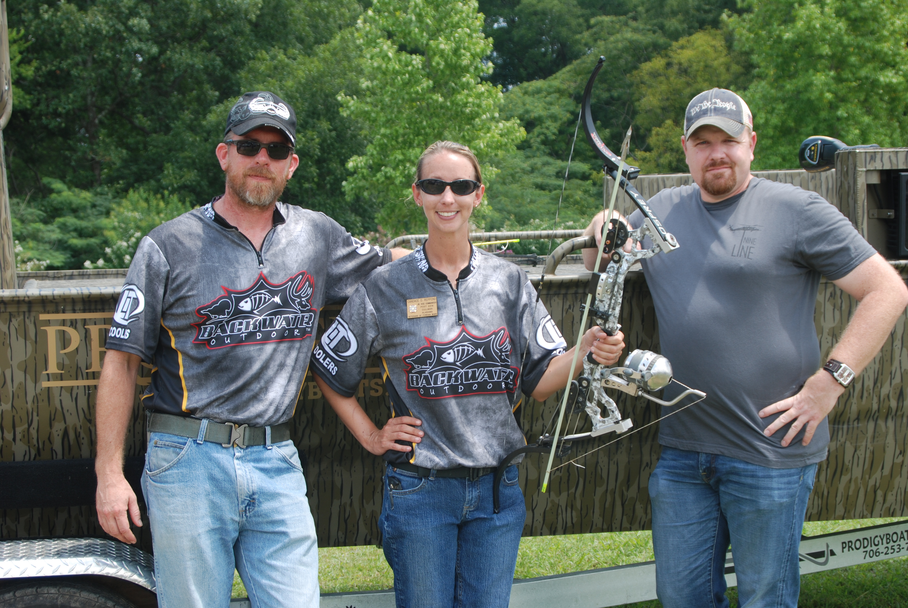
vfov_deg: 20.7
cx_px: 454
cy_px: 304
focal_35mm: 66
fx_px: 1667
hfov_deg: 30.5
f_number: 5.6
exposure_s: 1/125
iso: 100
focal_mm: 44
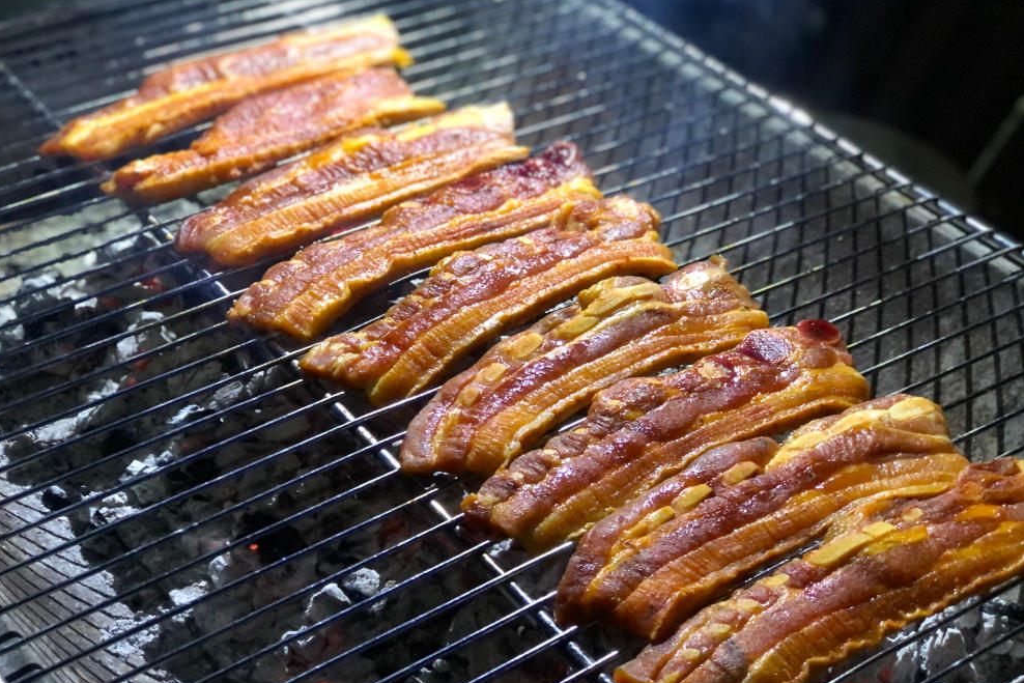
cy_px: 363
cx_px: 508
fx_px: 1707
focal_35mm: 60
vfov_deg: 22.6
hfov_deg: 33.4
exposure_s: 1/31
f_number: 2.8
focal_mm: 6.6
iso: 500
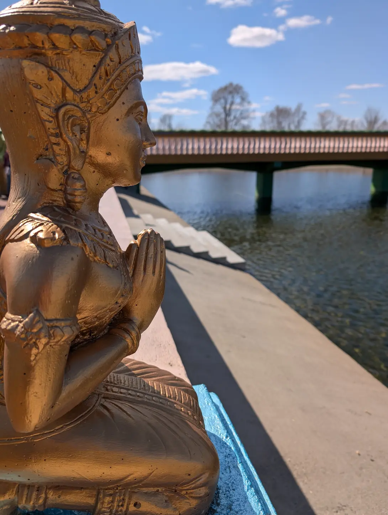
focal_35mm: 24
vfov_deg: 71.5
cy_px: 258
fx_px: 358
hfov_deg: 56.9
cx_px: 194
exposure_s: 1/1845
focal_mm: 6.9
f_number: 1.68
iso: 19
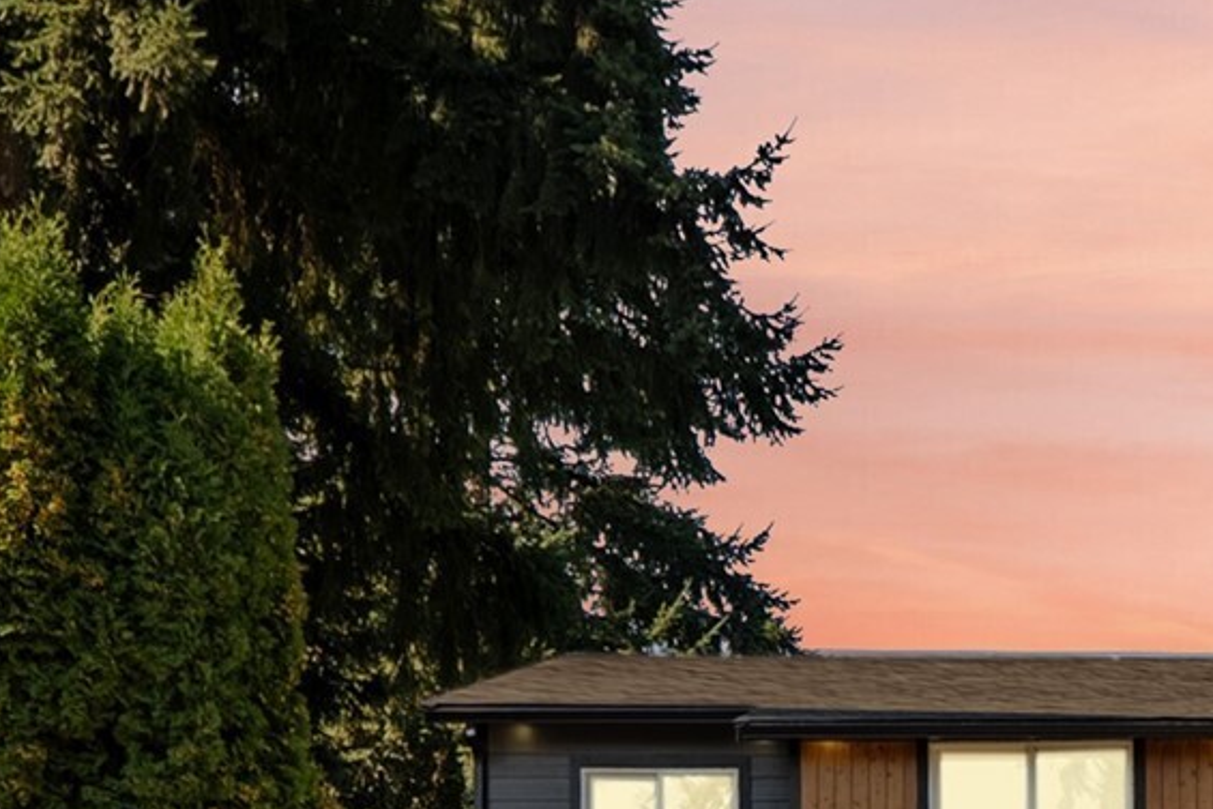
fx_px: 3640
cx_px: 1407
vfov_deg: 12.4
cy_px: 915
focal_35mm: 108
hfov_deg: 18.1
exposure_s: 1/25
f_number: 9
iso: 250
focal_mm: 24
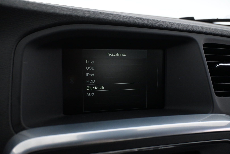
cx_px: 115
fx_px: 201
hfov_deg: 59.5
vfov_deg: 41.7
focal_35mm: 32
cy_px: 77
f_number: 4
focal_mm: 21
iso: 3600
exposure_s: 1/60
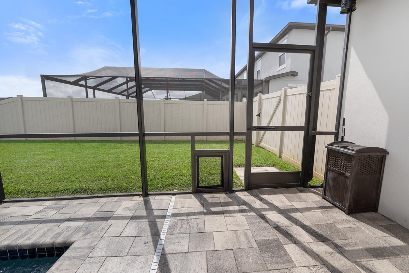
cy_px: 138
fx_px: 170
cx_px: 213
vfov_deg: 77.3
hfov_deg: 100.3
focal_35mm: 15
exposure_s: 1/500
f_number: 7.1
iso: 250
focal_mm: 14
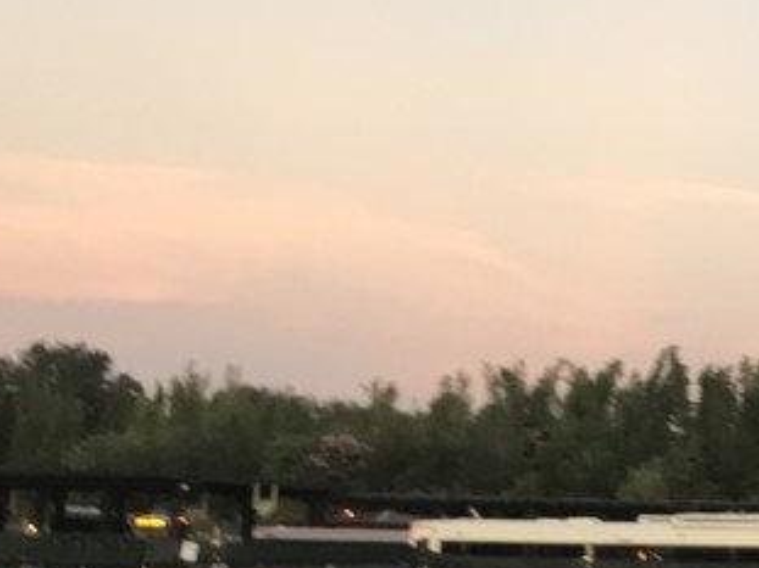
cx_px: 1347
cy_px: 258
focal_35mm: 108
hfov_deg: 15.7
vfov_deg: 13.7
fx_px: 2367
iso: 40
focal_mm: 3.99
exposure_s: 1/120
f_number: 1.8
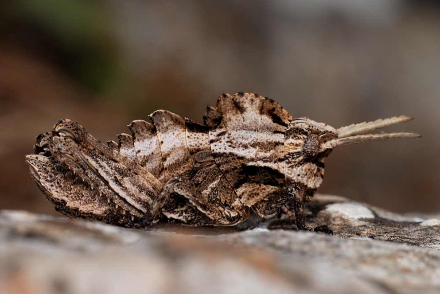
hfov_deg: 8.9
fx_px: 2838
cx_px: 215
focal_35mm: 232
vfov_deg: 5.9
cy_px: 144
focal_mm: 150
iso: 100
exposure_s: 1/200
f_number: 18
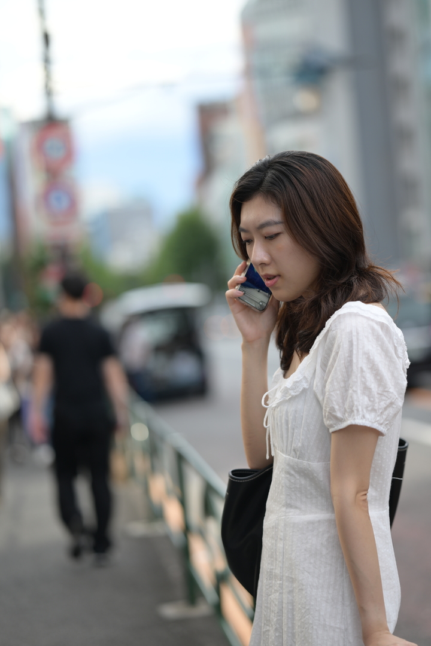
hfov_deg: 16.1
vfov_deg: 23.9
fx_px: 1526
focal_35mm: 85
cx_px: 216
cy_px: 323
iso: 64
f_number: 1.8
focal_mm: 85
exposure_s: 1/400
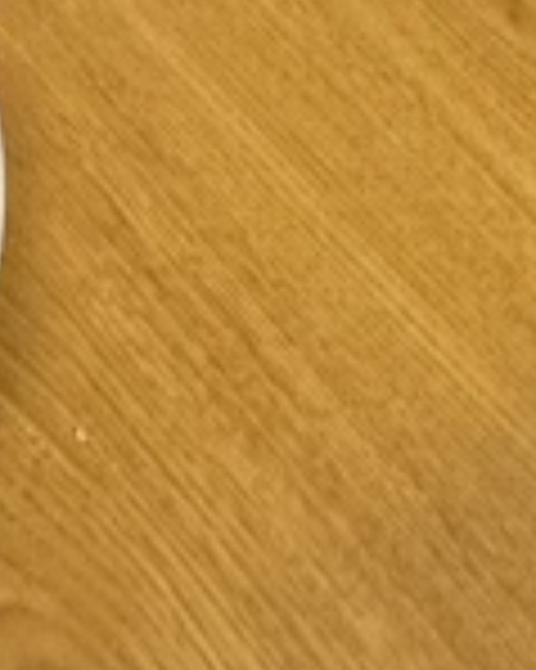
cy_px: -760
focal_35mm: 94
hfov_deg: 16.2
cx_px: 81
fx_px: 1866
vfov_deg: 15.3
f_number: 2.2
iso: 400
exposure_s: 1/60
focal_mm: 2.22
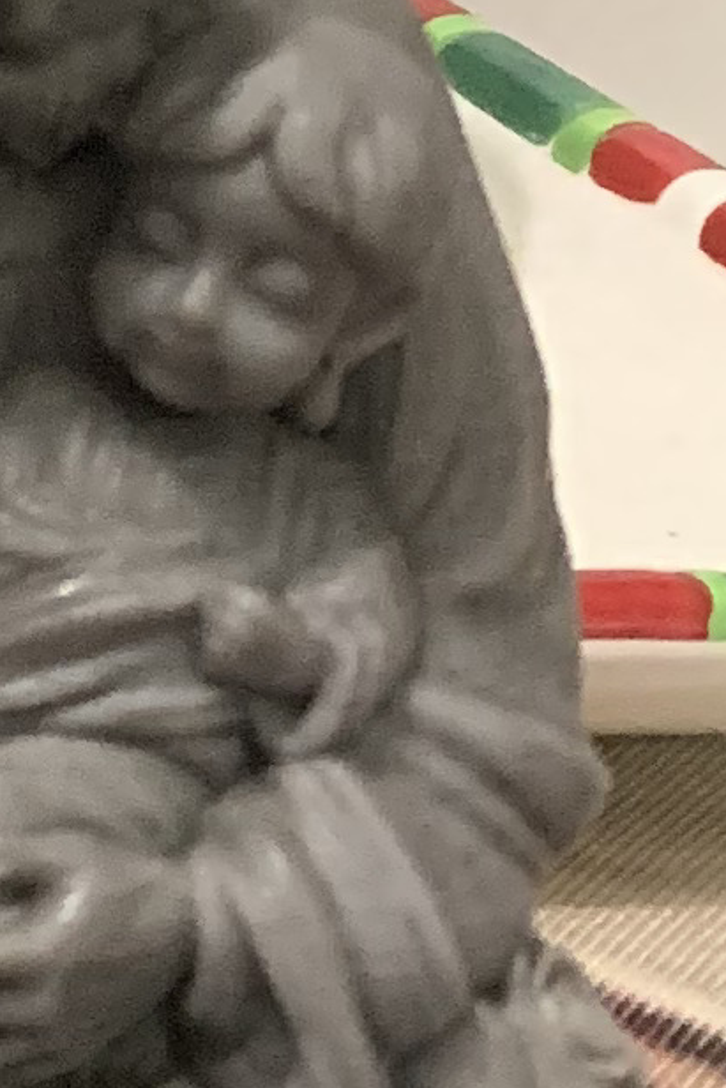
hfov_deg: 6.6
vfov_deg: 10.9
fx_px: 5351
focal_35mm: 177
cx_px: -1911
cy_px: -827
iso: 500
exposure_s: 1/30
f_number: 1.8
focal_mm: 4.25
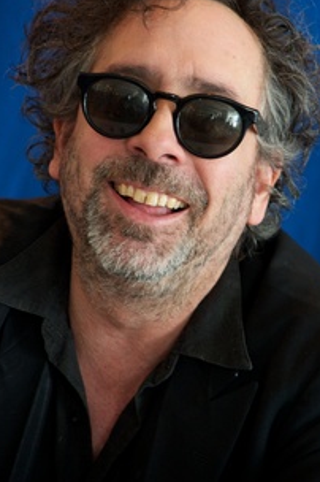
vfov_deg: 7.8
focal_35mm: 263
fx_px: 3514
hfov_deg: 5.2
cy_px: 200
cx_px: 190
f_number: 5.6
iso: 2000
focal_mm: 200
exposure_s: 1/60
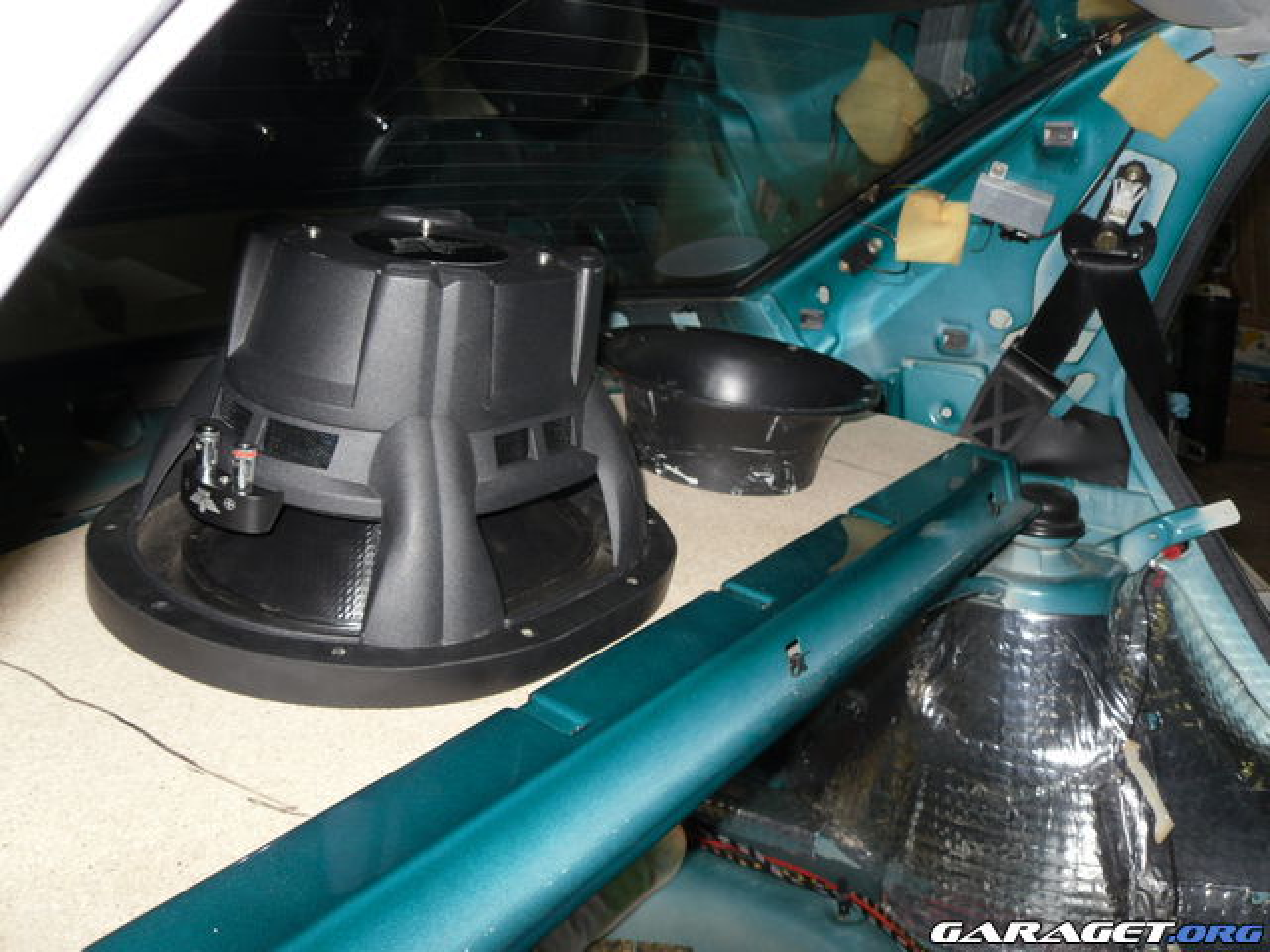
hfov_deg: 52.6
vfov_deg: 40.7
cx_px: 635
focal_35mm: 35
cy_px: 476
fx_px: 1284
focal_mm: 6.3
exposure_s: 1/45
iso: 80
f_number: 3.5
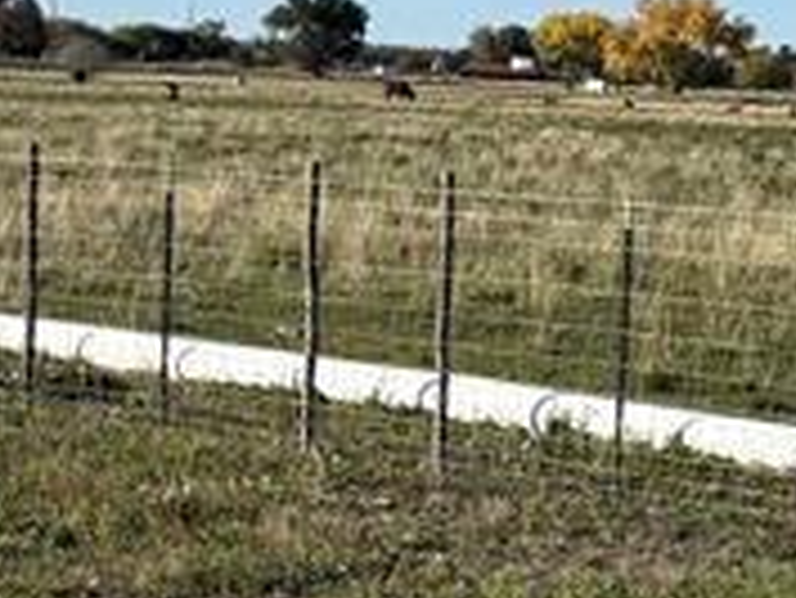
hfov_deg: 12.6
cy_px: 261
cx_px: 1102
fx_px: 3452
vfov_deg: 9.9
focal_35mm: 150
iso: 50
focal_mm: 5.96
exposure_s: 1/3788
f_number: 1.6
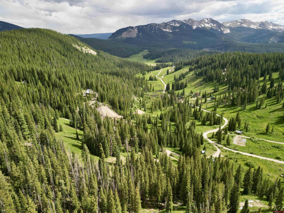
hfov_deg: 71.6
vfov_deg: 56.8
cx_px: 142
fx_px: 197
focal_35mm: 24
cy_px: 106
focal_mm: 6.72
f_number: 1.7
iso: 150
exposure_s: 1/1000
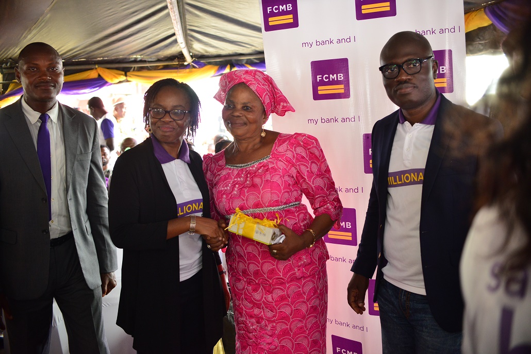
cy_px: 177
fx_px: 516
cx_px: 266
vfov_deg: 37.9
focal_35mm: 35
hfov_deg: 54.4
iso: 2000
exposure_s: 1/160
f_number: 2.8
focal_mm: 35
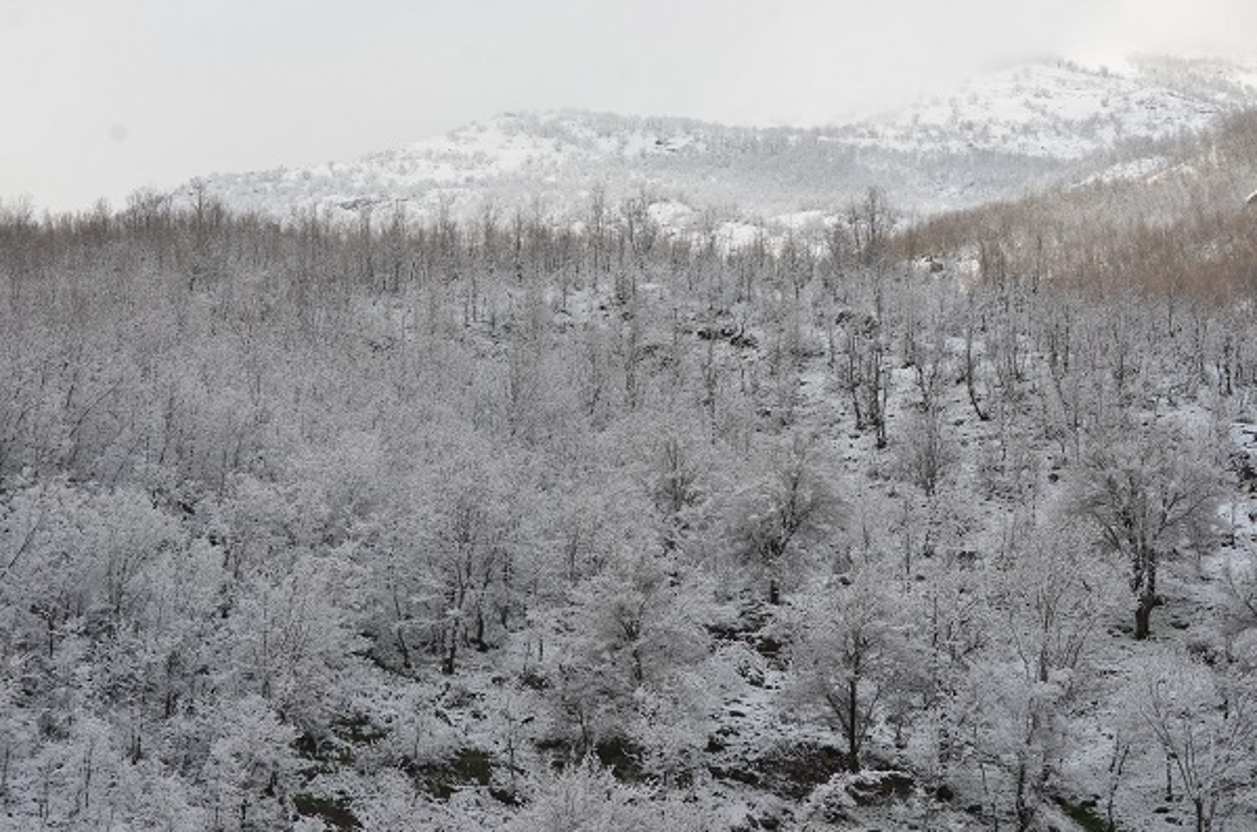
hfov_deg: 24.7
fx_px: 2874
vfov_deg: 16.5
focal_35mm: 82
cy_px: 416
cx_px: 628
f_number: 8
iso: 140
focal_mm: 55
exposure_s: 1/250
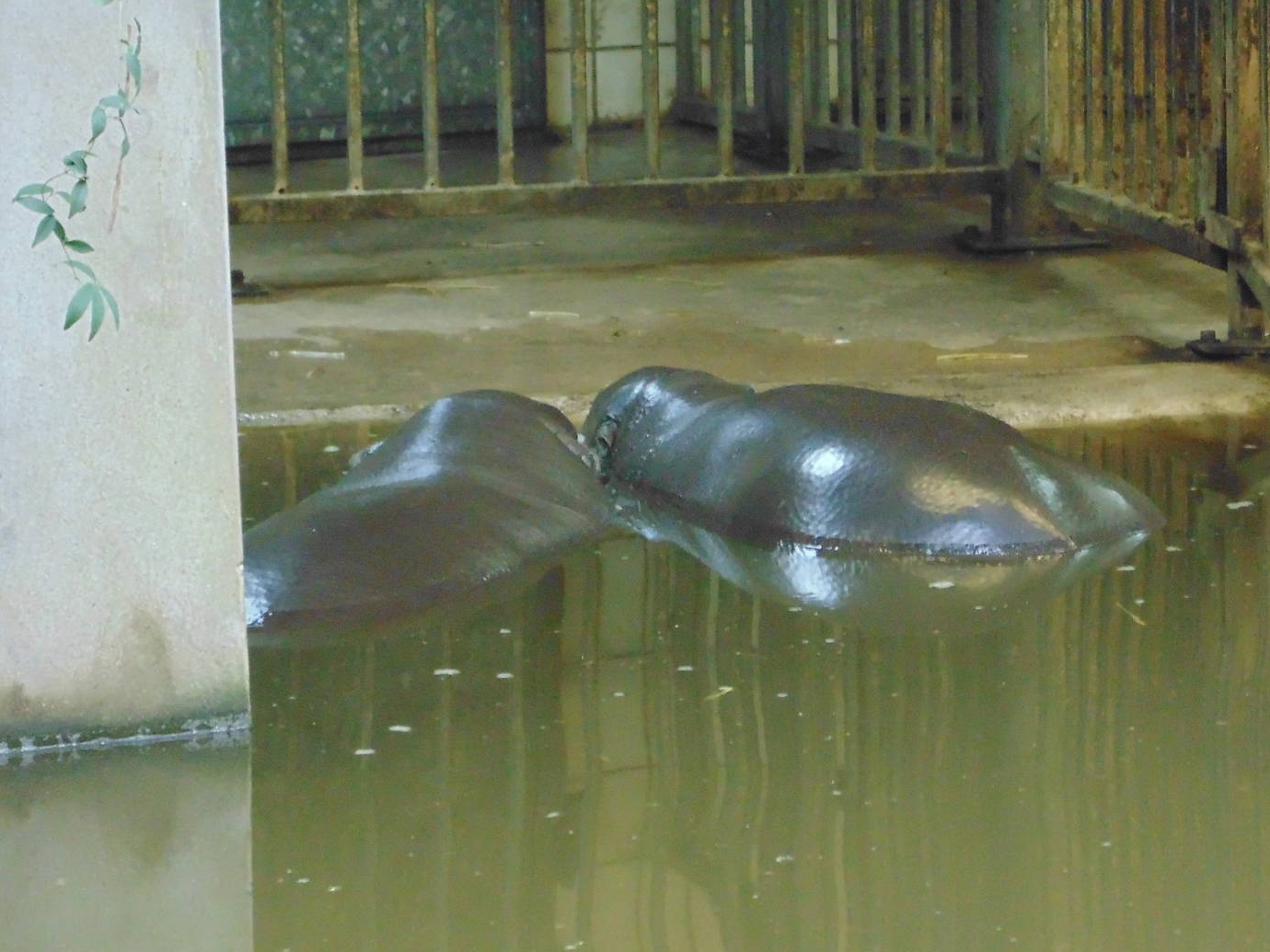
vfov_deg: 10.7
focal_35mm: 138
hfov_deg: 14.3
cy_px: 446
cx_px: 662
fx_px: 5063
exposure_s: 1/30
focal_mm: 21.3
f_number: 4.8
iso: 800
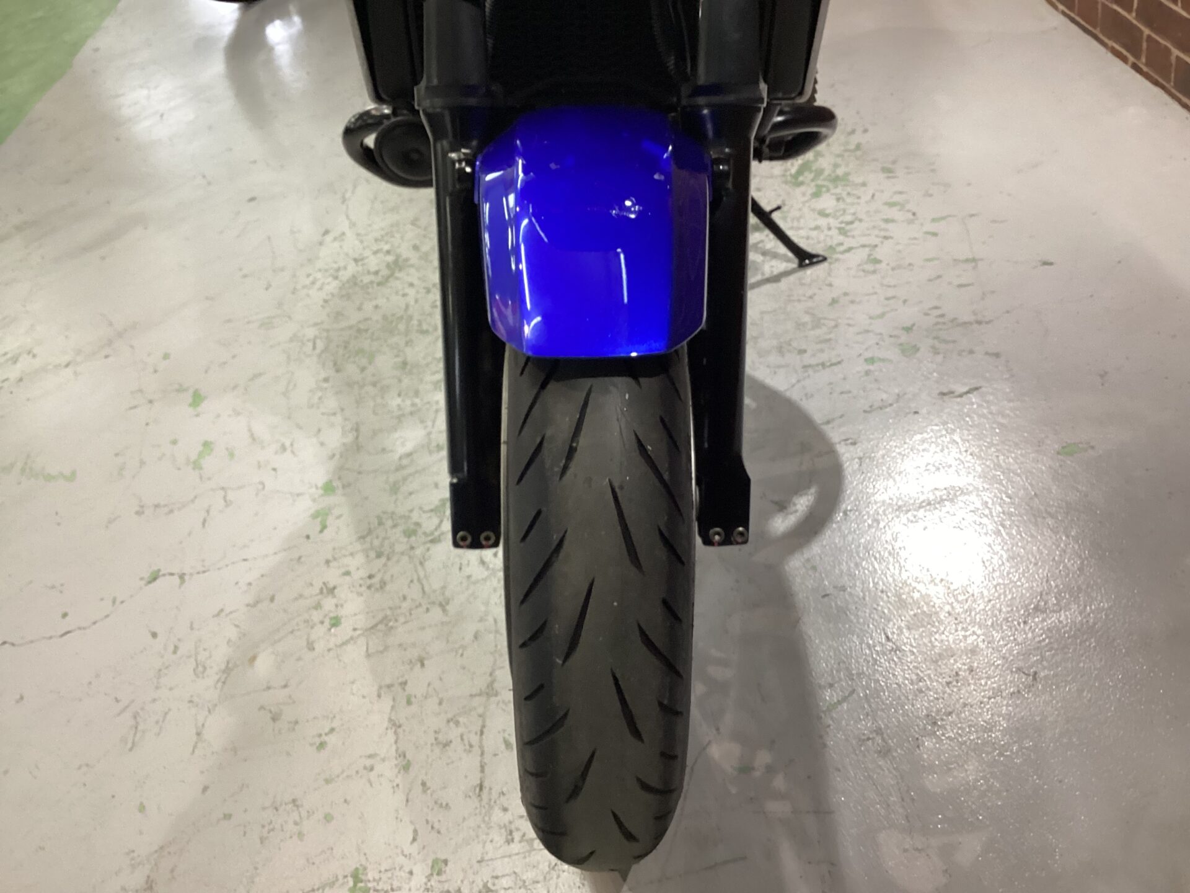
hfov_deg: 58.4
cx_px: 595
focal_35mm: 31
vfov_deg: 45.4
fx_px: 1066
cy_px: 446
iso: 160
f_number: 2.4
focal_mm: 3.3
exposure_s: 1/60
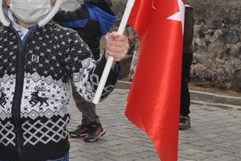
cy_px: 13
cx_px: 69
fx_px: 636
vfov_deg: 14.2
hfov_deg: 21.3
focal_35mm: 95
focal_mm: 30
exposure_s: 1/200
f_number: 11
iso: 200
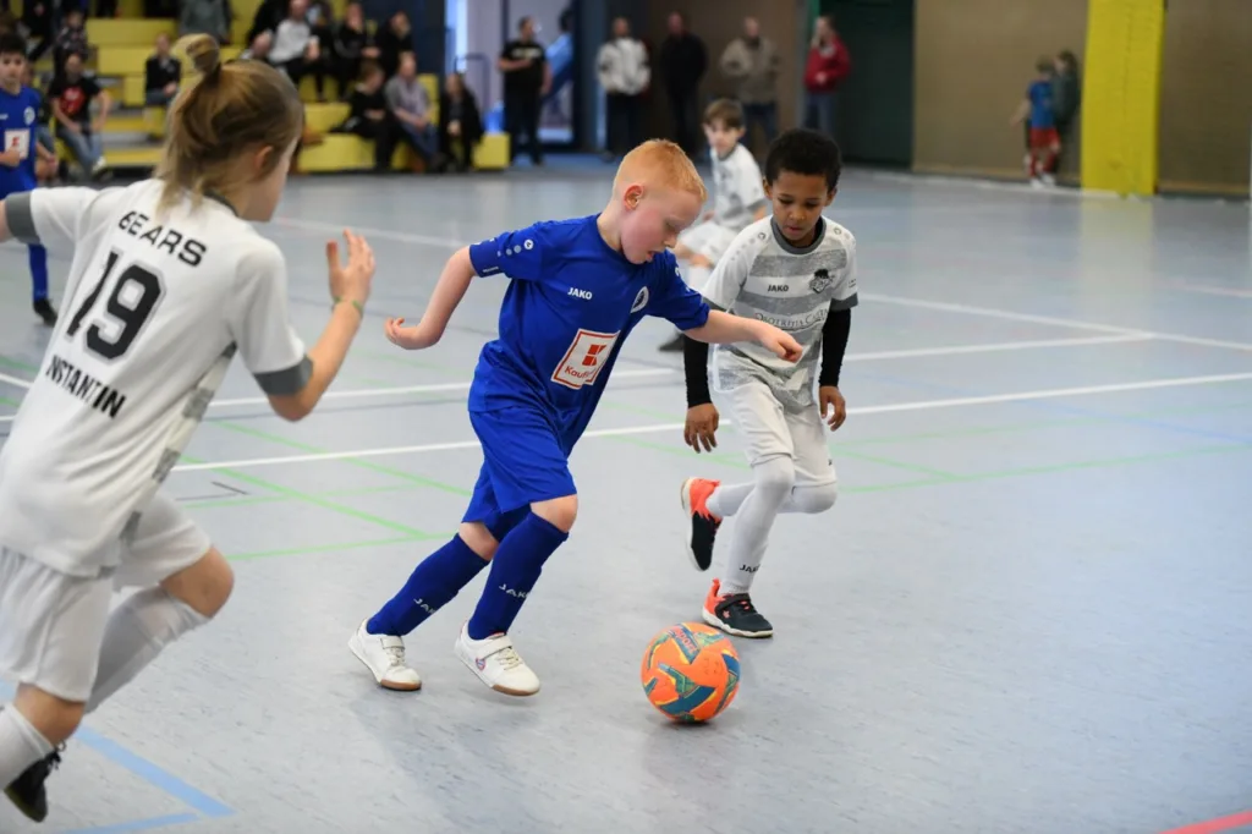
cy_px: 417
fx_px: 2434
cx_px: 626
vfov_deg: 19.4
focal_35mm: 70
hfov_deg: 28.9
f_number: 2.8
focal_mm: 70
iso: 8000
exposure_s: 1/1250
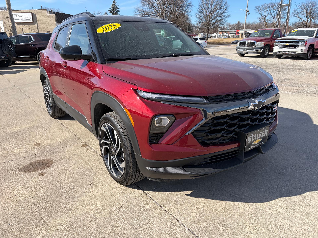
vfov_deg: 53.1
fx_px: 239
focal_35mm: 26
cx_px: 159
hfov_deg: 67.3
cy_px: 119
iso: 50
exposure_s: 1/2538
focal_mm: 5.96
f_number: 1.6
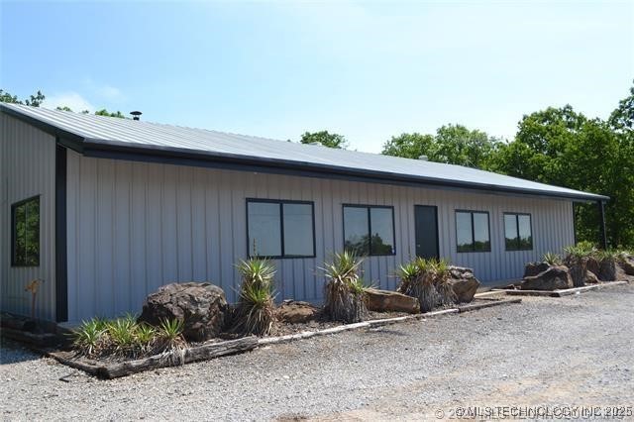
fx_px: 581
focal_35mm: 33
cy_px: 211
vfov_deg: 39.9
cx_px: 317
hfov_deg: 57.2
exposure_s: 1/250
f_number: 8
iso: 100
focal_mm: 22
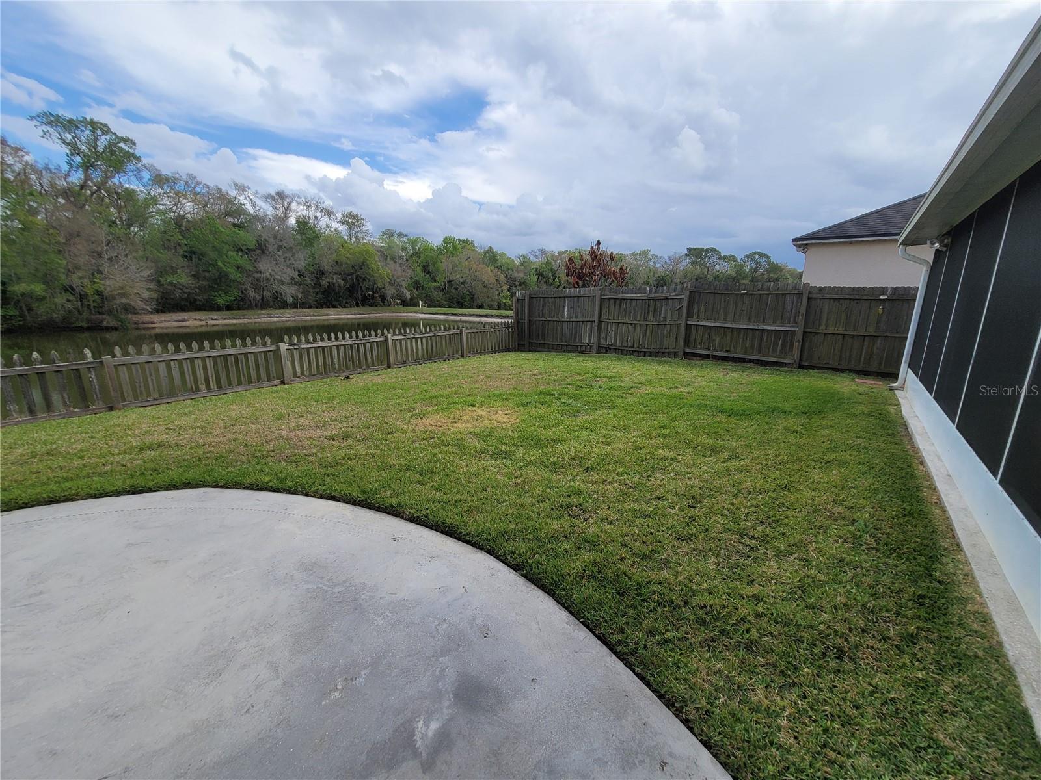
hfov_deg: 106.2
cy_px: 390
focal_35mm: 13
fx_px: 391
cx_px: 520
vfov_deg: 89.9
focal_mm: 2.2
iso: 64
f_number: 2.2
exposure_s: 1/1248
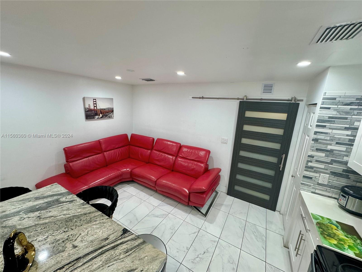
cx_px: 181
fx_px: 146
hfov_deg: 102.1
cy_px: 136
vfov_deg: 85.7
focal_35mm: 14
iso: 200
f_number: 2.2
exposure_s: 1/60
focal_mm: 2.22
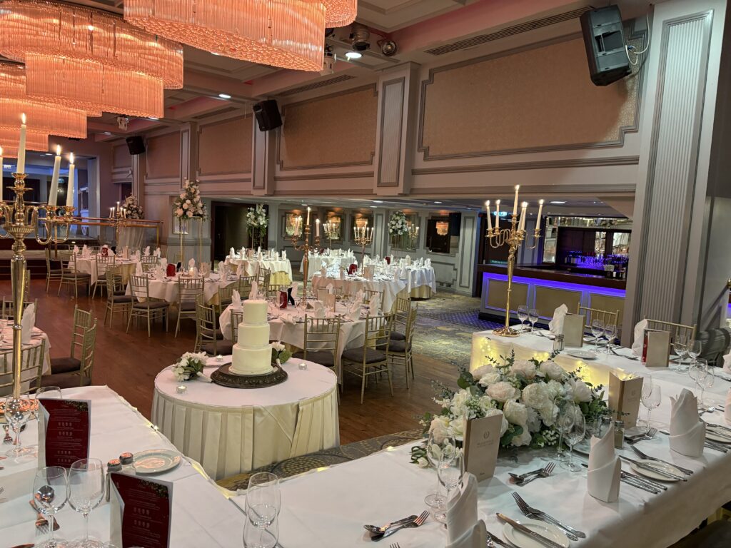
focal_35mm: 26
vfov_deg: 53.1
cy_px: 274
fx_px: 549
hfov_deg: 67.3
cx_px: 366
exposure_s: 1/48
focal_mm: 5.96
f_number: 1.6
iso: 320
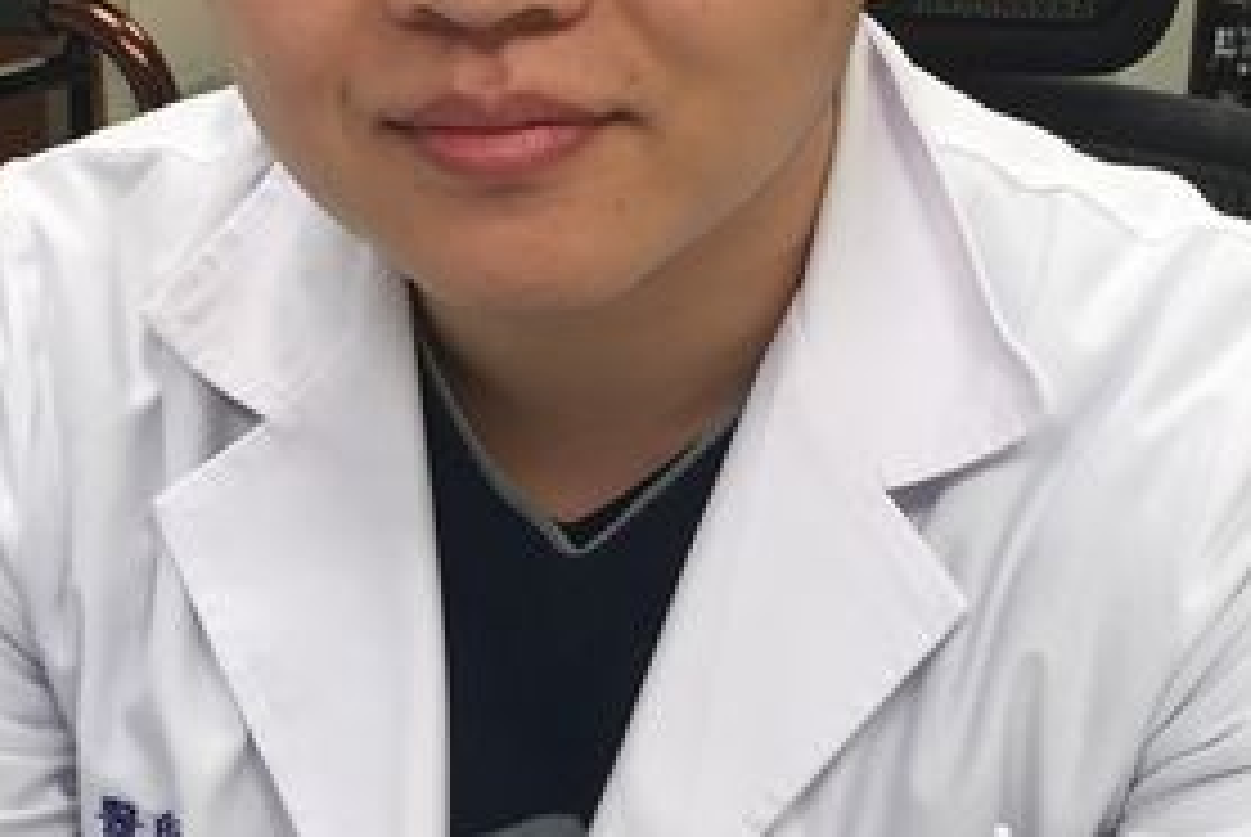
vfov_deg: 20.5
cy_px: 58
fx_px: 2261
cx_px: 612
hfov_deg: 30.9
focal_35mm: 65
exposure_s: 1/30
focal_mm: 4.15
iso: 32
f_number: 2.2
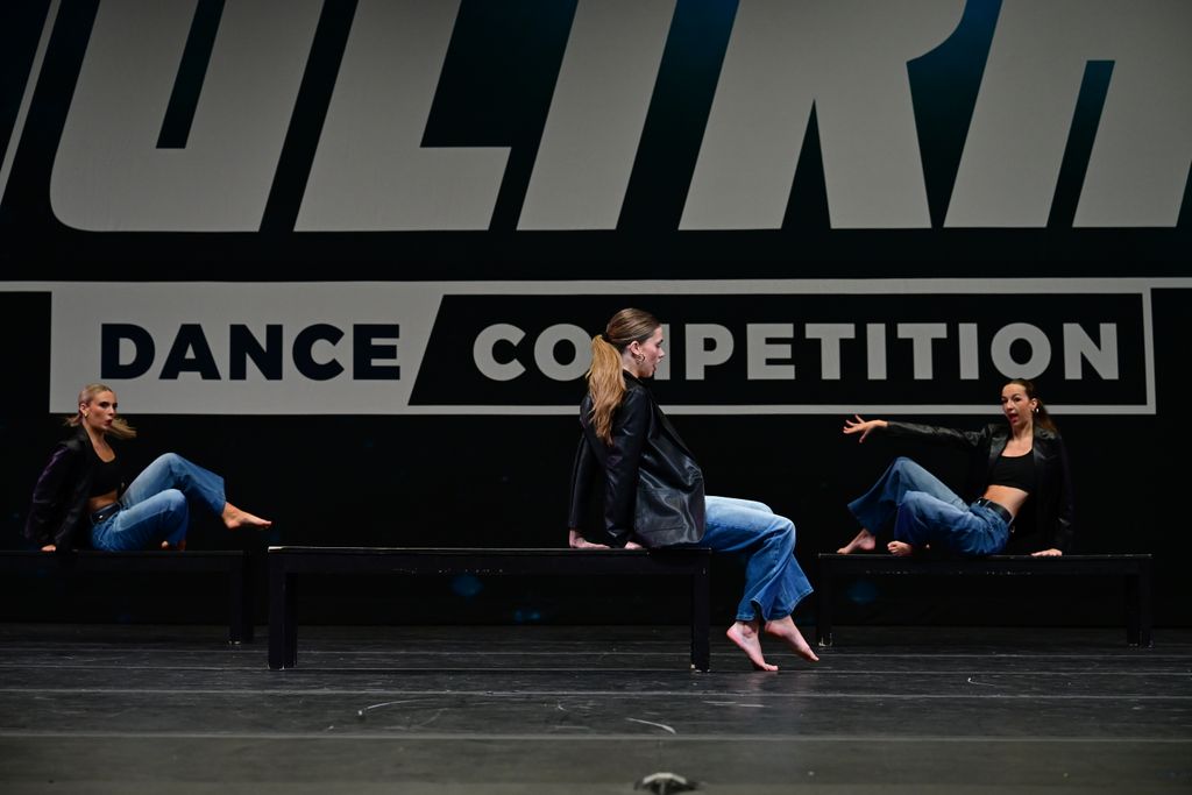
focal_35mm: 70
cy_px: 398
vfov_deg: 19.5
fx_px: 2318
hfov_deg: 28.8
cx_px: 596
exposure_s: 1/800
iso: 3200
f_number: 4
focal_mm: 70
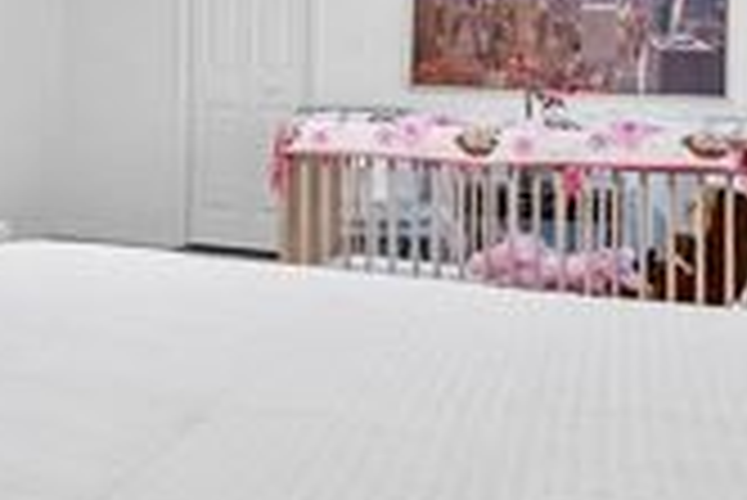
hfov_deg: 35.9
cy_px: 77
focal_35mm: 51
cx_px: 43
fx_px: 1059
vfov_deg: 25.9
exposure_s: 1/13
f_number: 6.3
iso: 1600
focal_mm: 12
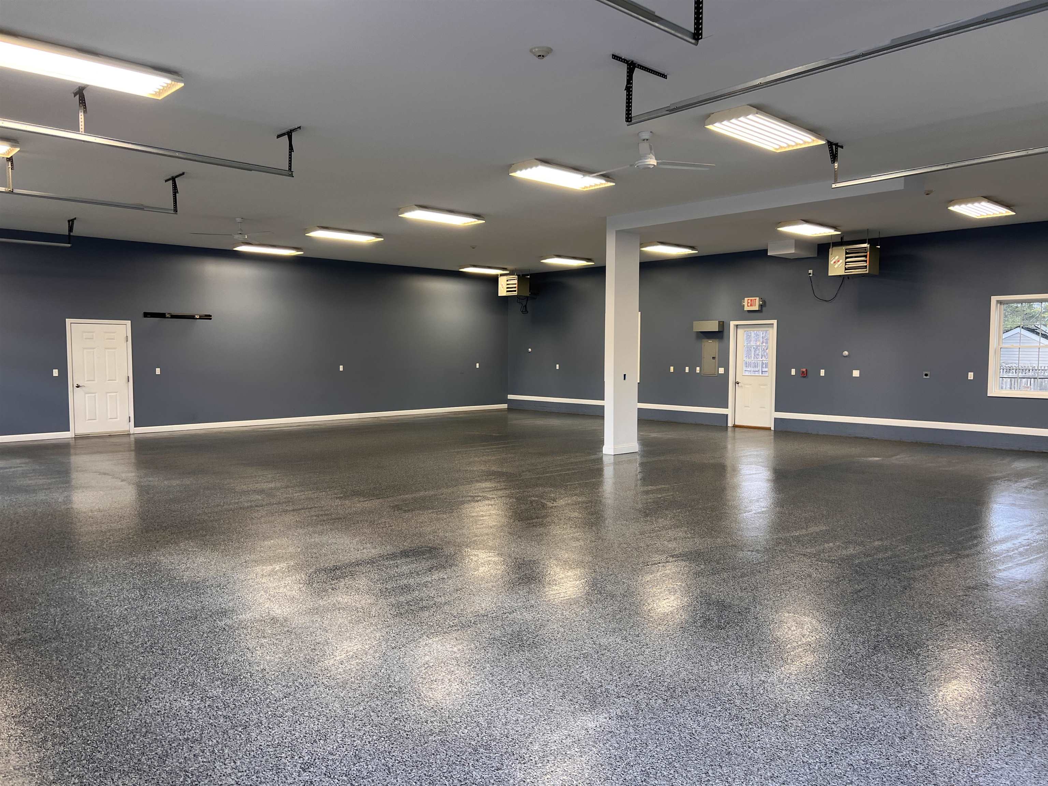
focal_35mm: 26
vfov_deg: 53.1
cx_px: 524
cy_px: 393
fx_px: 787
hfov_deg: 67.3
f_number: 1.5
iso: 50
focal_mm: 5.7
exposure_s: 1/165
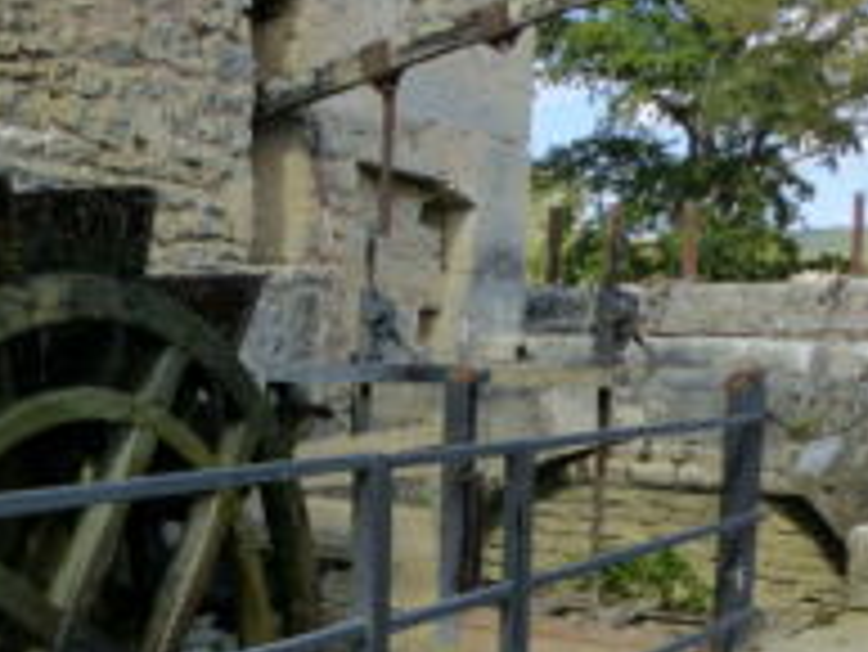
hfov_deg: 31.3
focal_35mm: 60
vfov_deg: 23.8
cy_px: 589
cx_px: 166
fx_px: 1505
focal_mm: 5.2
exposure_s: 1/800
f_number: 3.5
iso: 200
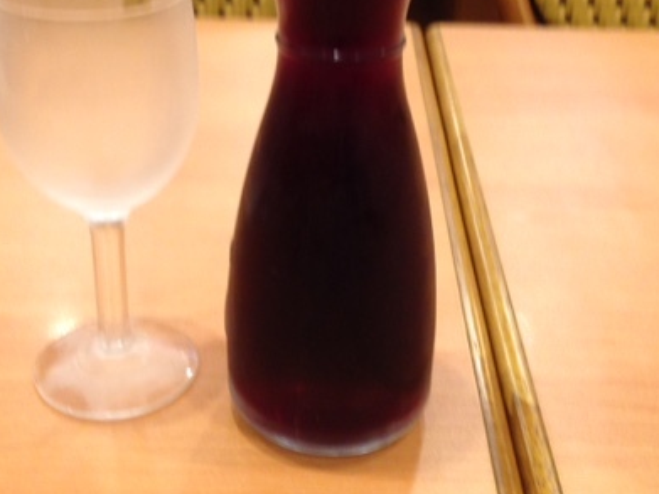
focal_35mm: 54
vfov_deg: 26.9
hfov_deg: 35.5
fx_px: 1028
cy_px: 177
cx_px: 292
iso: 125
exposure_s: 1/20
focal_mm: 4.12
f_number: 2.4
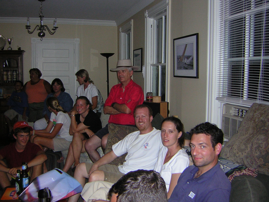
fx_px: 280
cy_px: 101
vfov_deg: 39.7
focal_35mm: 36
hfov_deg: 51.4
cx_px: 134
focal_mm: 4.7
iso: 82
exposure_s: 1/60.1
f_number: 2.6
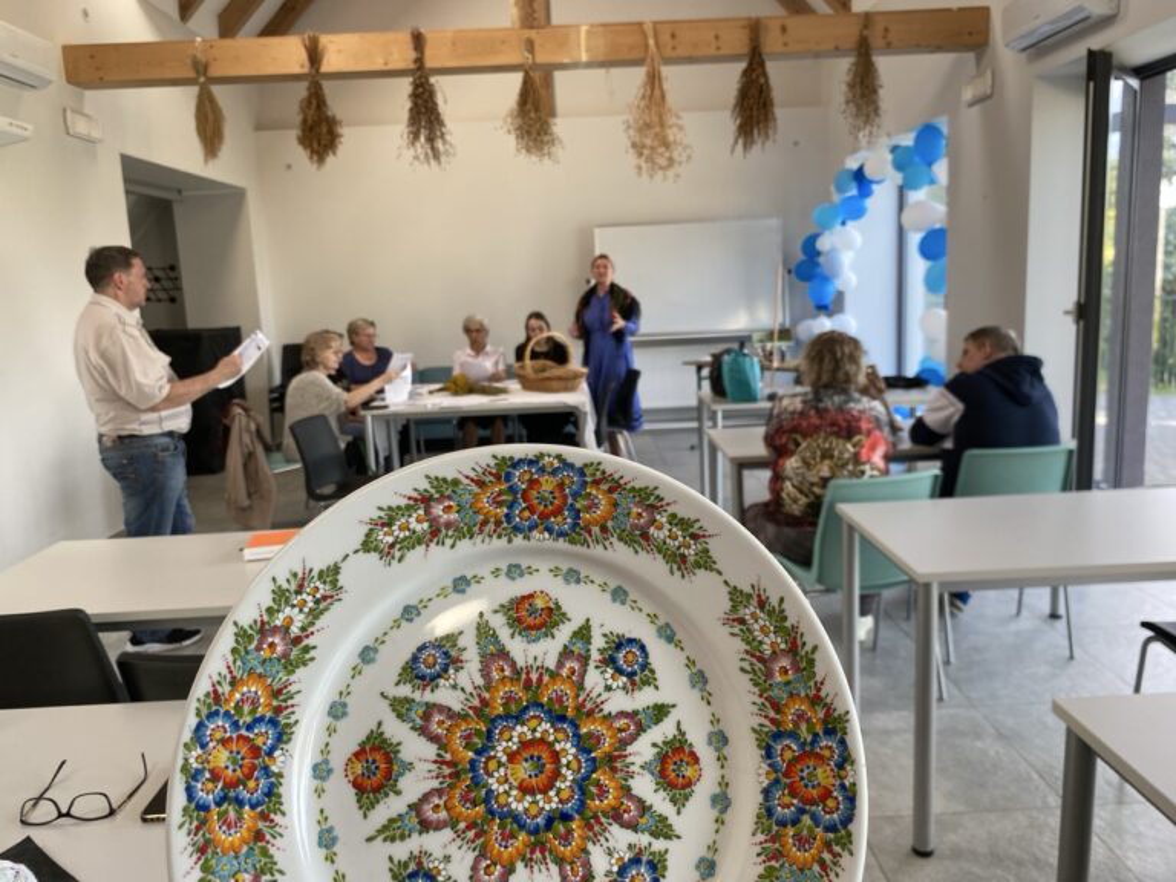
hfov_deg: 67.3
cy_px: 441
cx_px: 588
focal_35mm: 26
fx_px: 883
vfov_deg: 53.1
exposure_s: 1/121
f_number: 1.8
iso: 80
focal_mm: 4.25
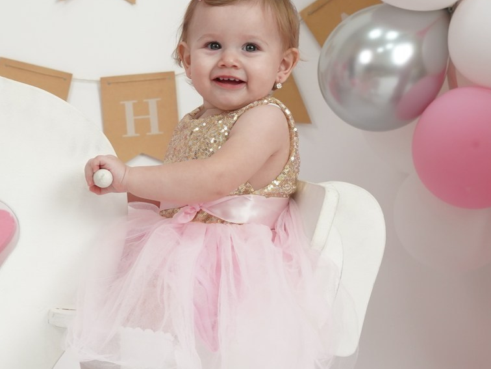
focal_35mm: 114
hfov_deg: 17.1
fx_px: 1617
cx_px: 104
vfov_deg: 13.0
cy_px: 208
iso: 640
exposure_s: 1/160
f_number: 4.5
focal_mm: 35
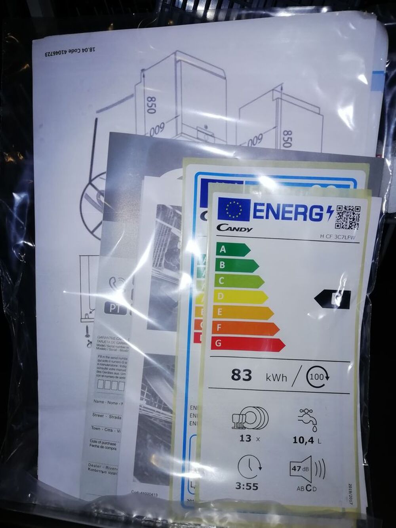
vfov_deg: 67.3
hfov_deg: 53.1
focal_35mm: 26
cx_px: 198
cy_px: 264
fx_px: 397
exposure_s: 1/100
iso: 64
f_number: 2.2
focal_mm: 3.46
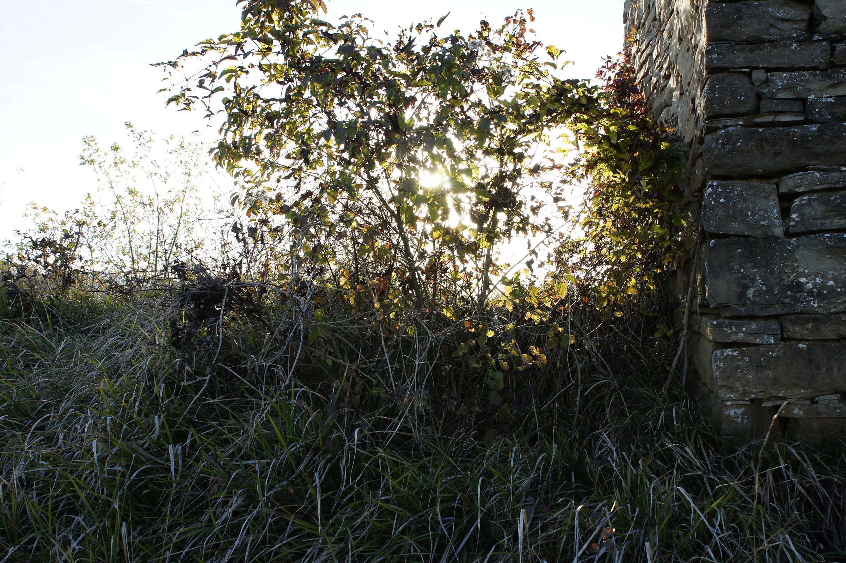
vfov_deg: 39.9
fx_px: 775
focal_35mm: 33
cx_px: 423
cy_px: 282
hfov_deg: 57.3
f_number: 8
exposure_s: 1/100
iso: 200
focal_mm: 22
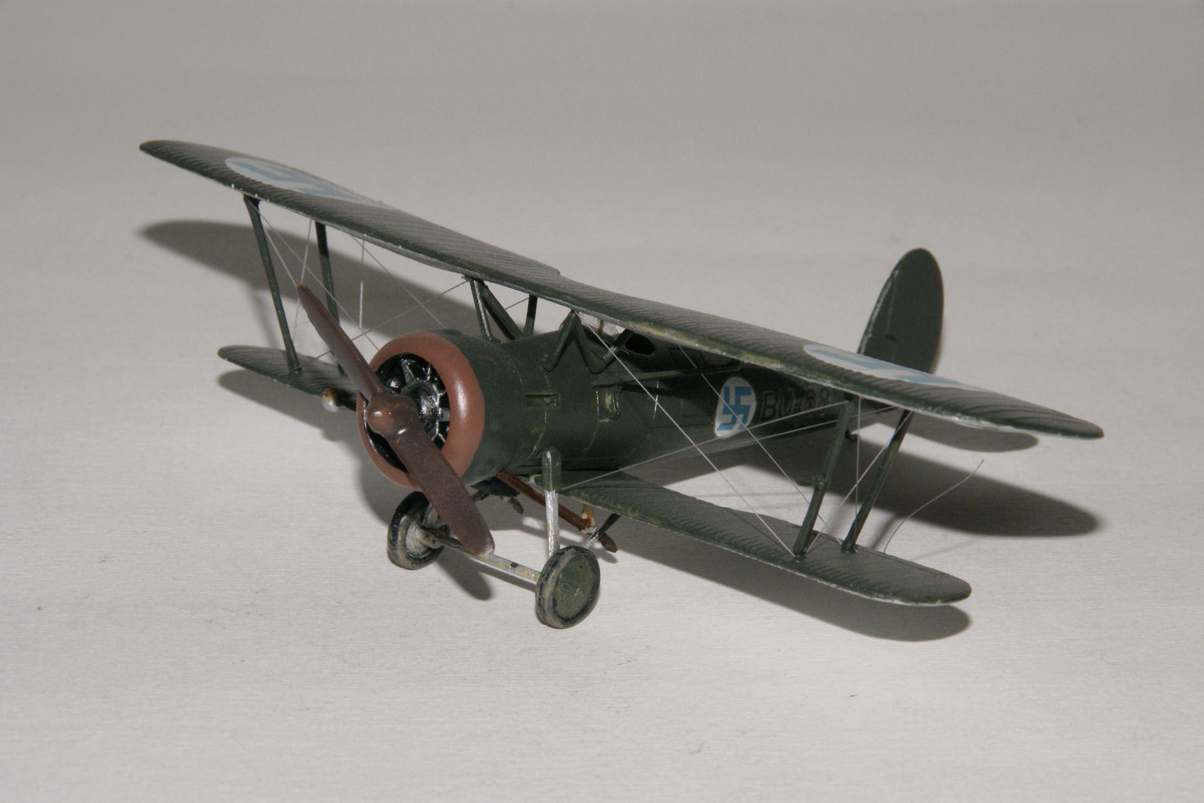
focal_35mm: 180
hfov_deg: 11.4
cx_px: 602
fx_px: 6020
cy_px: 402
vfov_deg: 7.6
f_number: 22
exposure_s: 1/125
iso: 400
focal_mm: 120
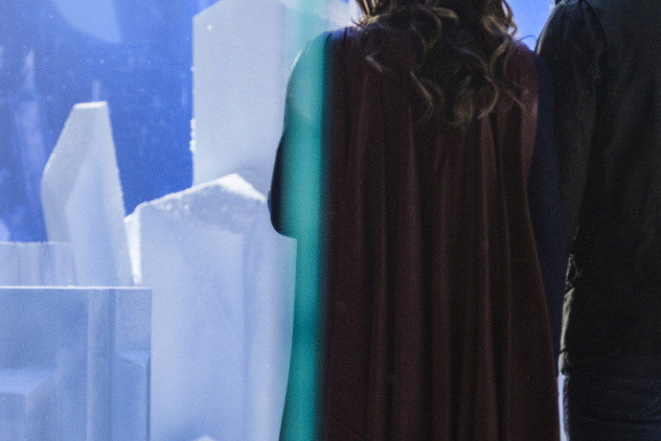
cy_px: 184
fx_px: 6701
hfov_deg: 5.6
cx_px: 218
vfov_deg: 3.8
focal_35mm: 365
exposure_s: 1/100
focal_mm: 140
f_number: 5.6
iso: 800
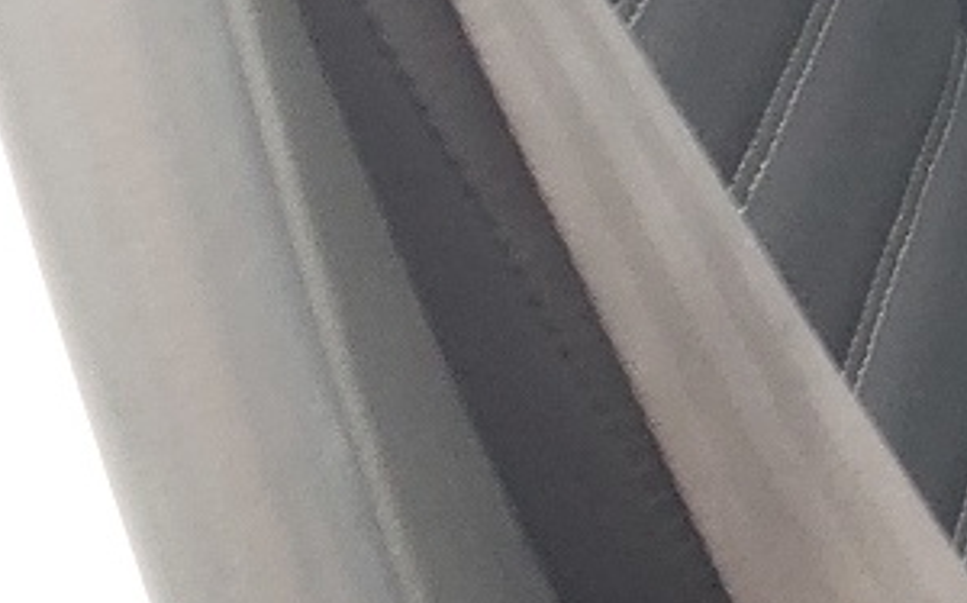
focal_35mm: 147
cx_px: 2298
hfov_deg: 11.7
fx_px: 3871
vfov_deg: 8.8
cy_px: -158
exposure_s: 1/147
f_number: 1.5
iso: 50
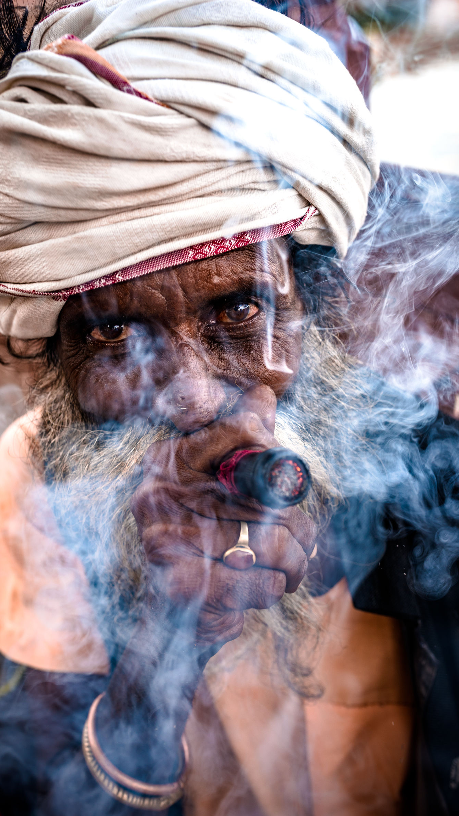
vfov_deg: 54.0
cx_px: 209
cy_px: 410
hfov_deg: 32.0
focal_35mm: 37
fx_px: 801
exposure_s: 1/100
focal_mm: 35
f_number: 5.6
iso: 100
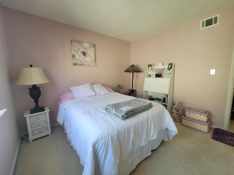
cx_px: 117
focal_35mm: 13
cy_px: 88
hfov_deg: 106.2
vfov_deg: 89.9
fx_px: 88
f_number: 2.2
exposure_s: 1/60.2
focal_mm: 2.2
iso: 125
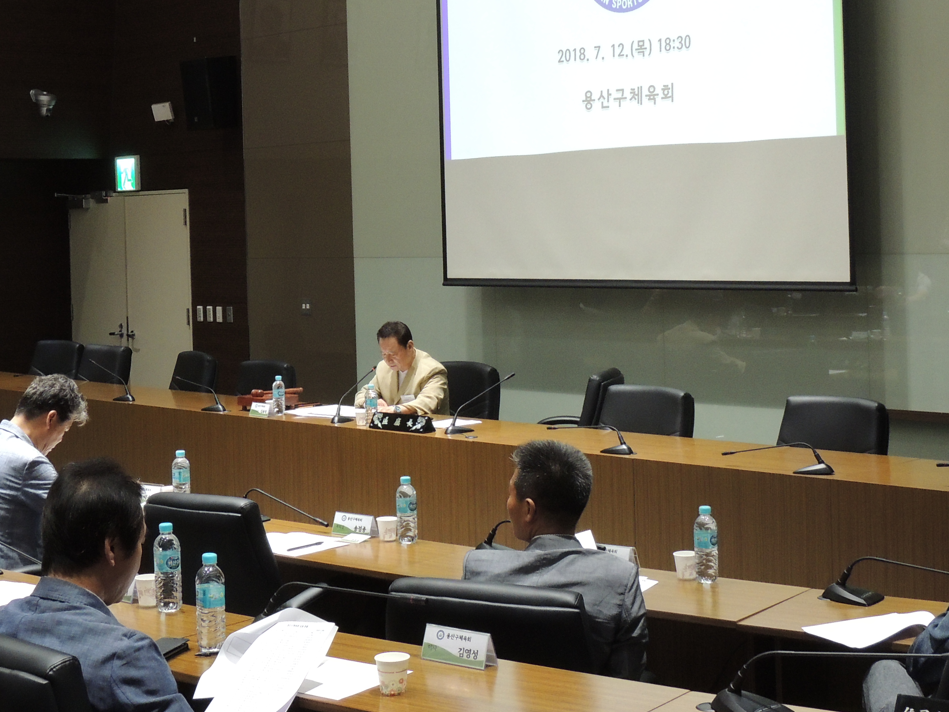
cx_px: 369
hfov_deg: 29.7
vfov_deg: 22.4
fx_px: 1782
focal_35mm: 65
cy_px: 206
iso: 400
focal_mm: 7.1
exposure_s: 1/30
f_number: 3.3
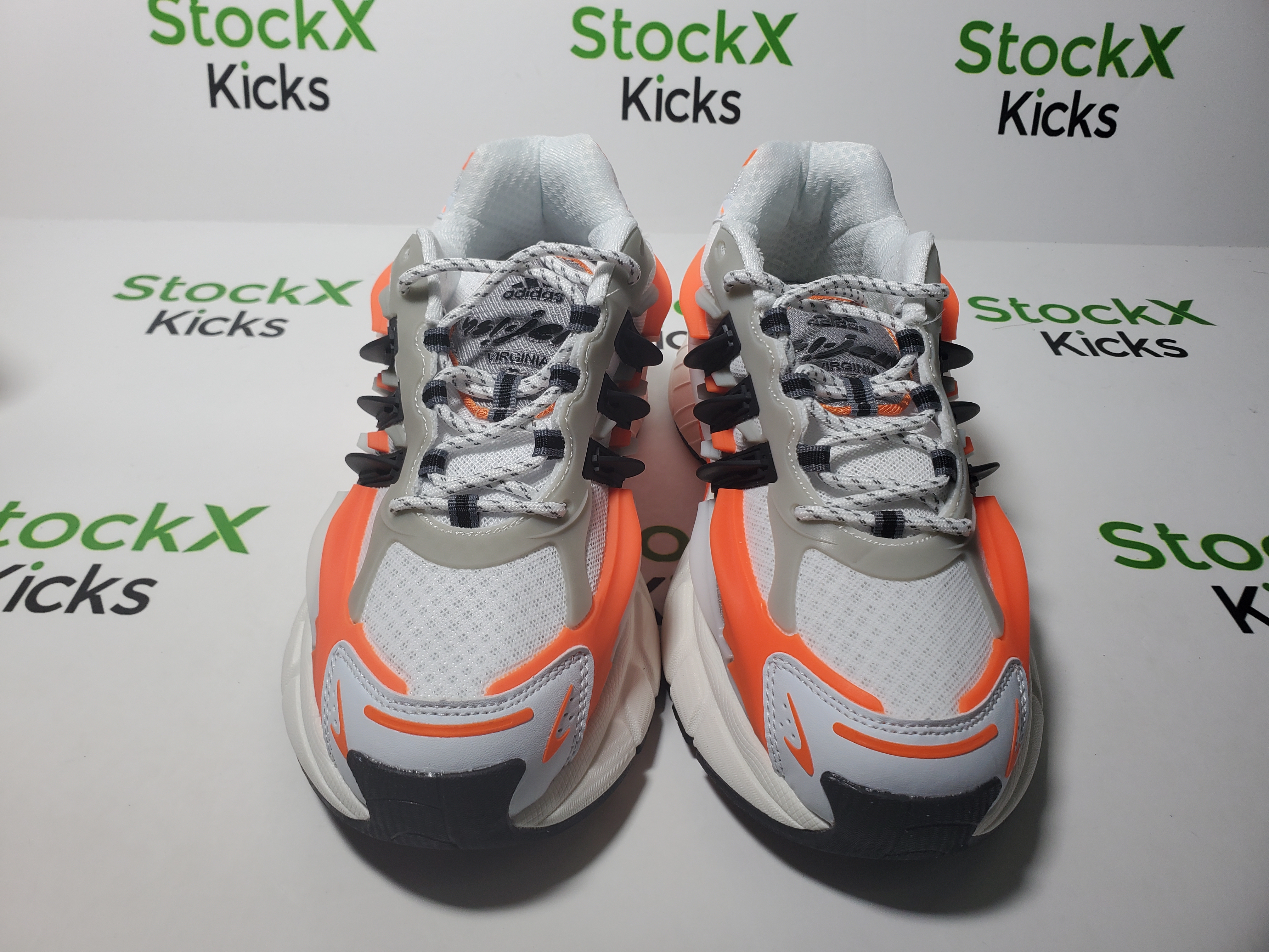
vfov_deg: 53.1
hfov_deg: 67.3
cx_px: 634
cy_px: 476
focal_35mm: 26
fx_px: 953
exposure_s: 1/276
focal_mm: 4.3
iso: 50
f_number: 2.4
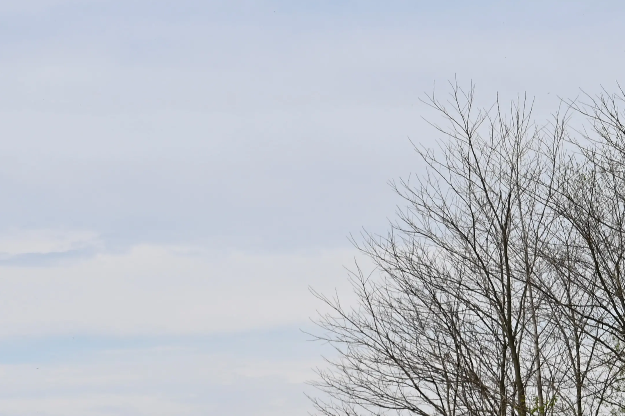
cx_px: 371
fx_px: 3418
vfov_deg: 6.9
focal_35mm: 197
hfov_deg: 10.4
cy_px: 429
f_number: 8
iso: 100
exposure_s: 1/500
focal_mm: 70
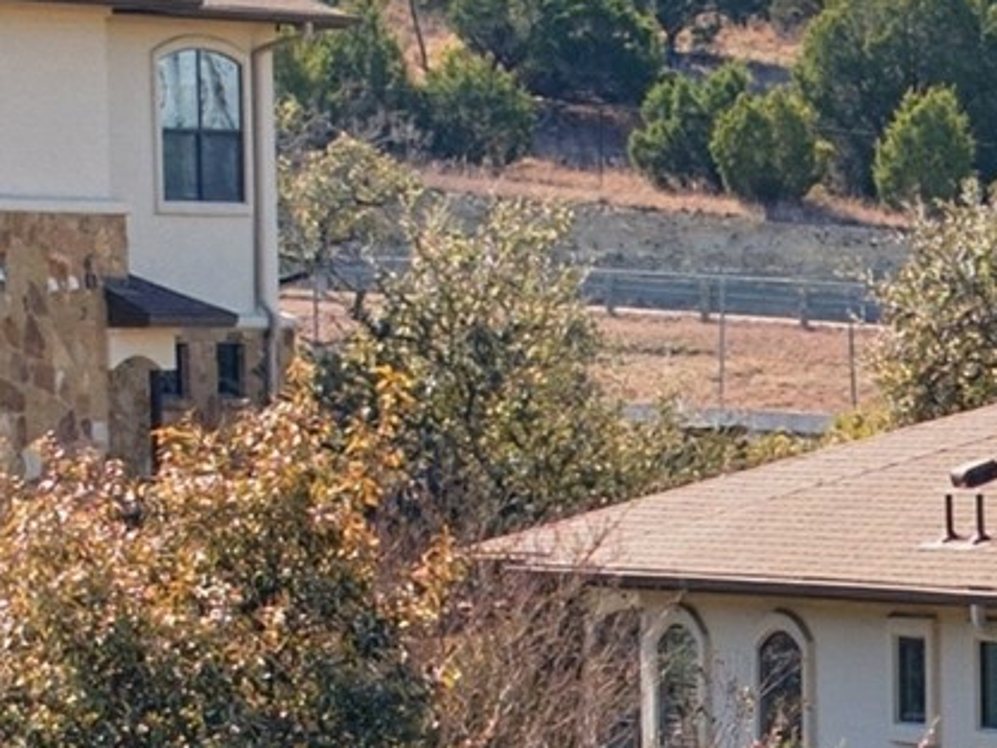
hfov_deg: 5.6
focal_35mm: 344
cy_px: 1620
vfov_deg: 4.3
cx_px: 2200
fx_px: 9911
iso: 400
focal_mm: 19.4
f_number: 2.8
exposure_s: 1/200
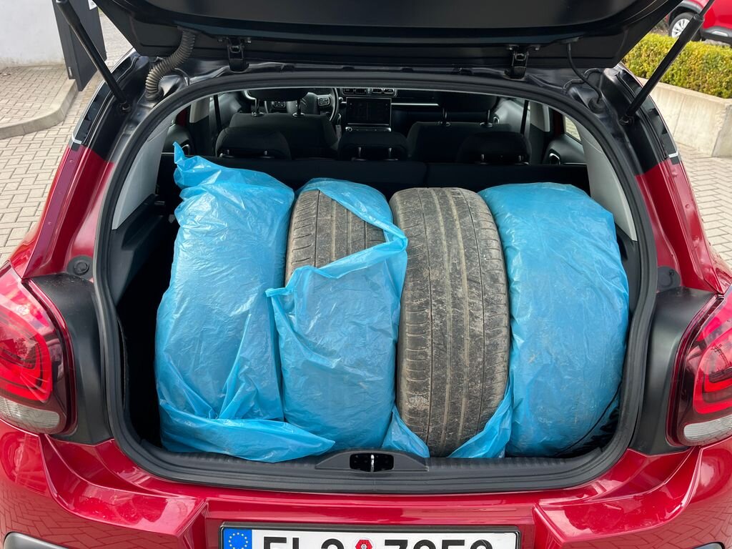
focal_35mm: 26
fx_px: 550
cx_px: 366
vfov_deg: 53.1
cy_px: 274
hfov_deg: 67.3
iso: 50
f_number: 1.6
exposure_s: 1/542
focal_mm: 5.1
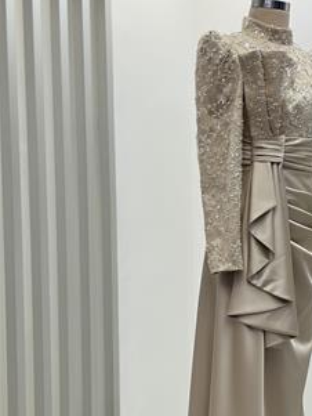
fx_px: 997
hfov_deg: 17.6
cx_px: 268
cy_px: 312
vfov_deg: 23.3
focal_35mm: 83
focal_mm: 6.86
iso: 80
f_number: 1.78
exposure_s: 1/471
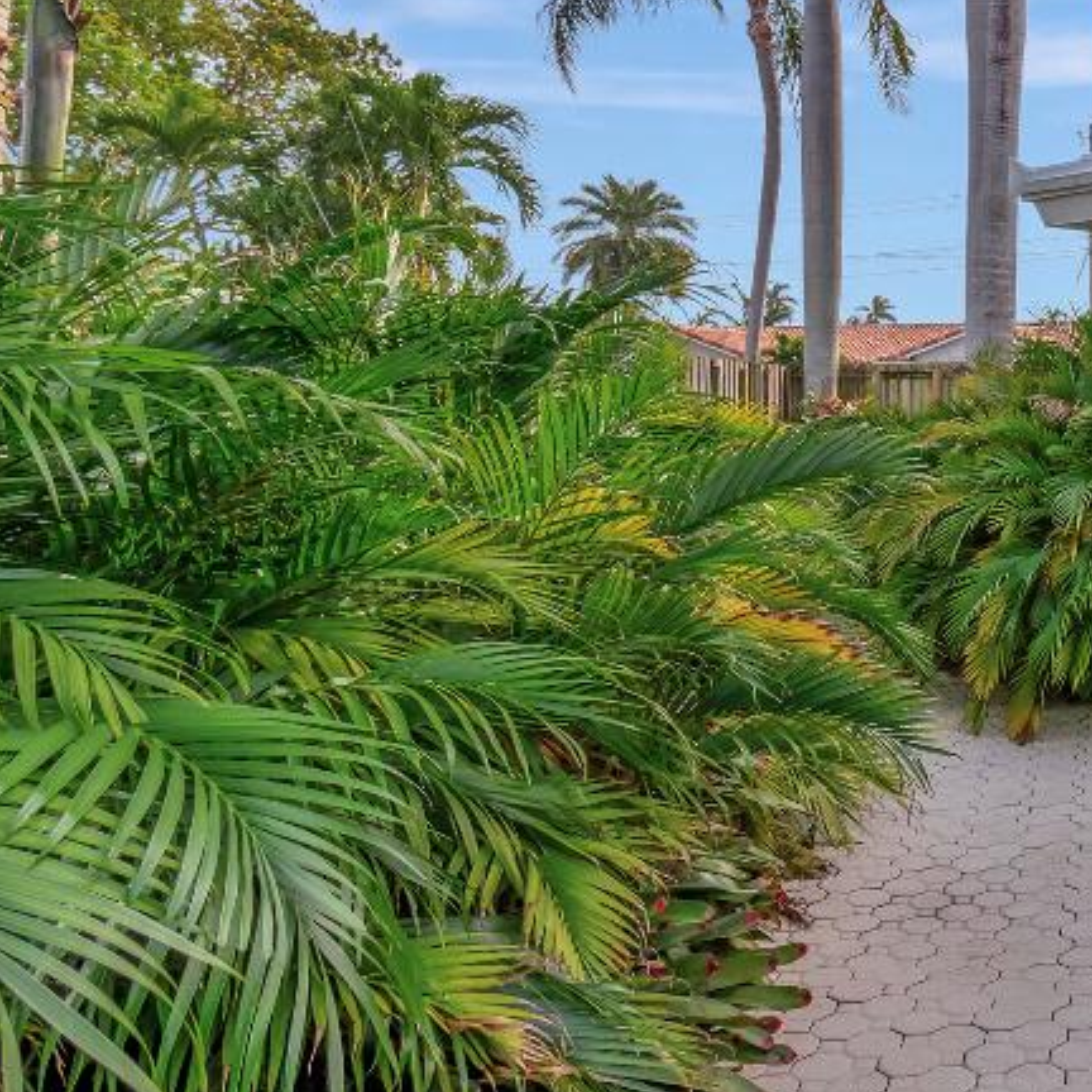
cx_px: 1230
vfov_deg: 48.1
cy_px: 417
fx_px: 1213
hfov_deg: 38.9
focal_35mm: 34
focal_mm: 10
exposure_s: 1/500
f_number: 8
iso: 500
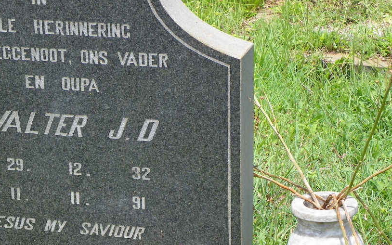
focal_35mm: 136
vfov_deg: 9.6
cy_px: 173
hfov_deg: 15.3
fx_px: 1453
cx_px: 114
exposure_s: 1/320
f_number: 4.5
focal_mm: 15.5
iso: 64
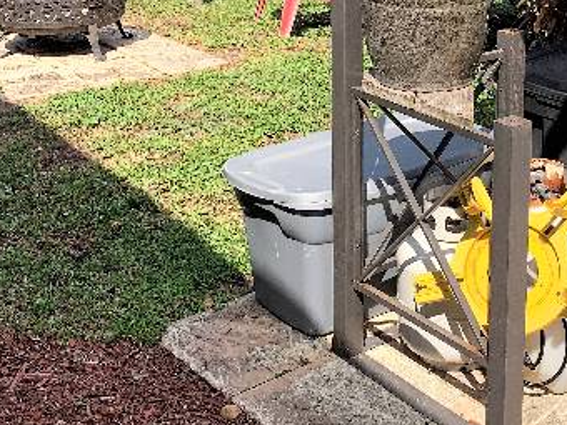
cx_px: 404
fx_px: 1065
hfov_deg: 29.5
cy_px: 49
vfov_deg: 22.1
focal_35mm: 65
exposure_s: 1/1689
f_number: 1.8
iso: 25
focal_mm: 4.25
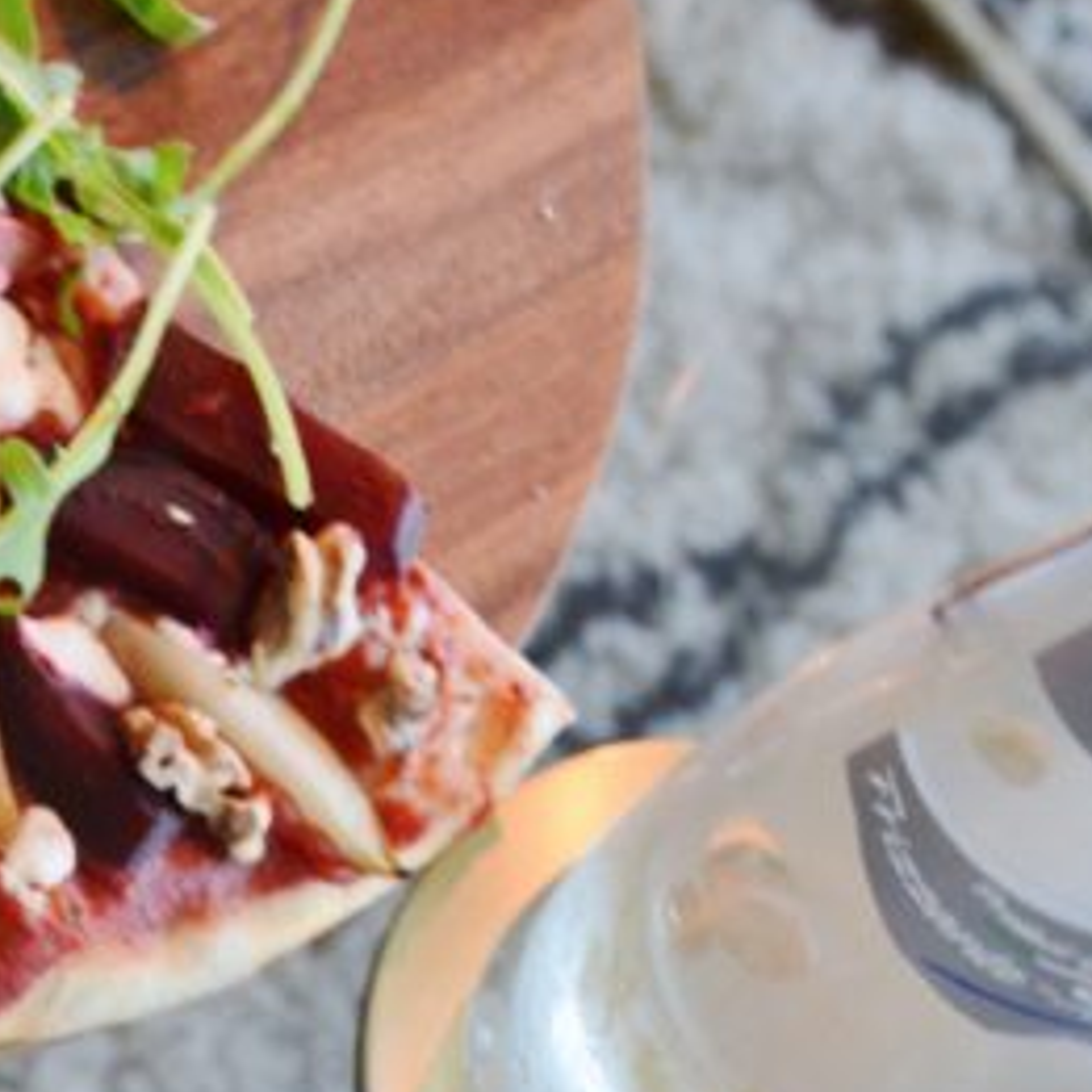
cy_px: 1485
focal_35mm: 167
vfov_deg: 10.2
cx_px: -259
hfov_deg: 10.3
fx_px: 5960
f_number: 5.6
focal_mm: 50
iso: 2500
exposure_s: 1/20
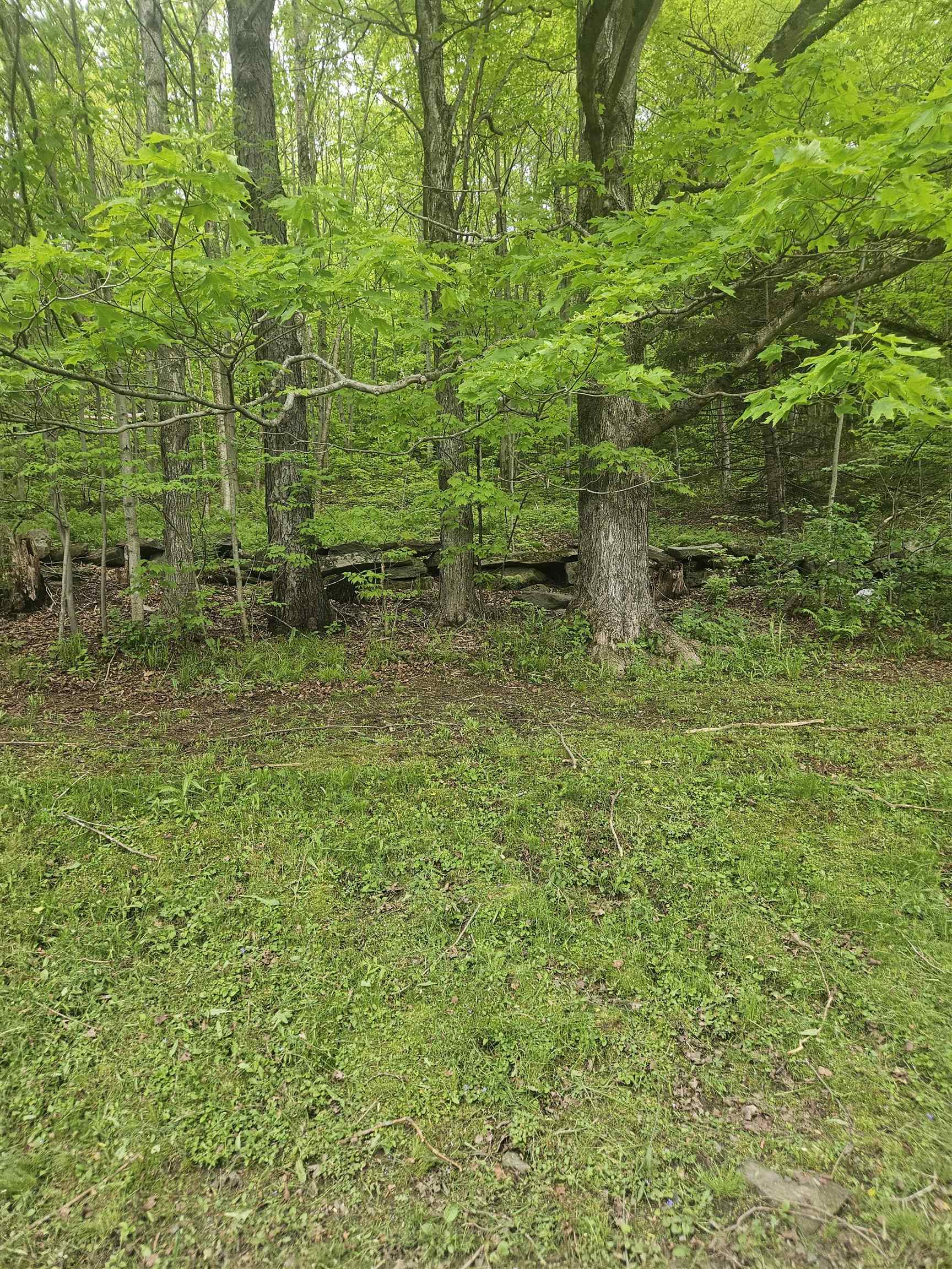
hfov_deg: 58.9
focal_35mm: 23
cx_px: 476
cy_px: 634
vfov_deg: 73.9
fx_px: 843
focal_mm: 5.4
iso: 50
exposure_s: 1/120
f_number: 1.8
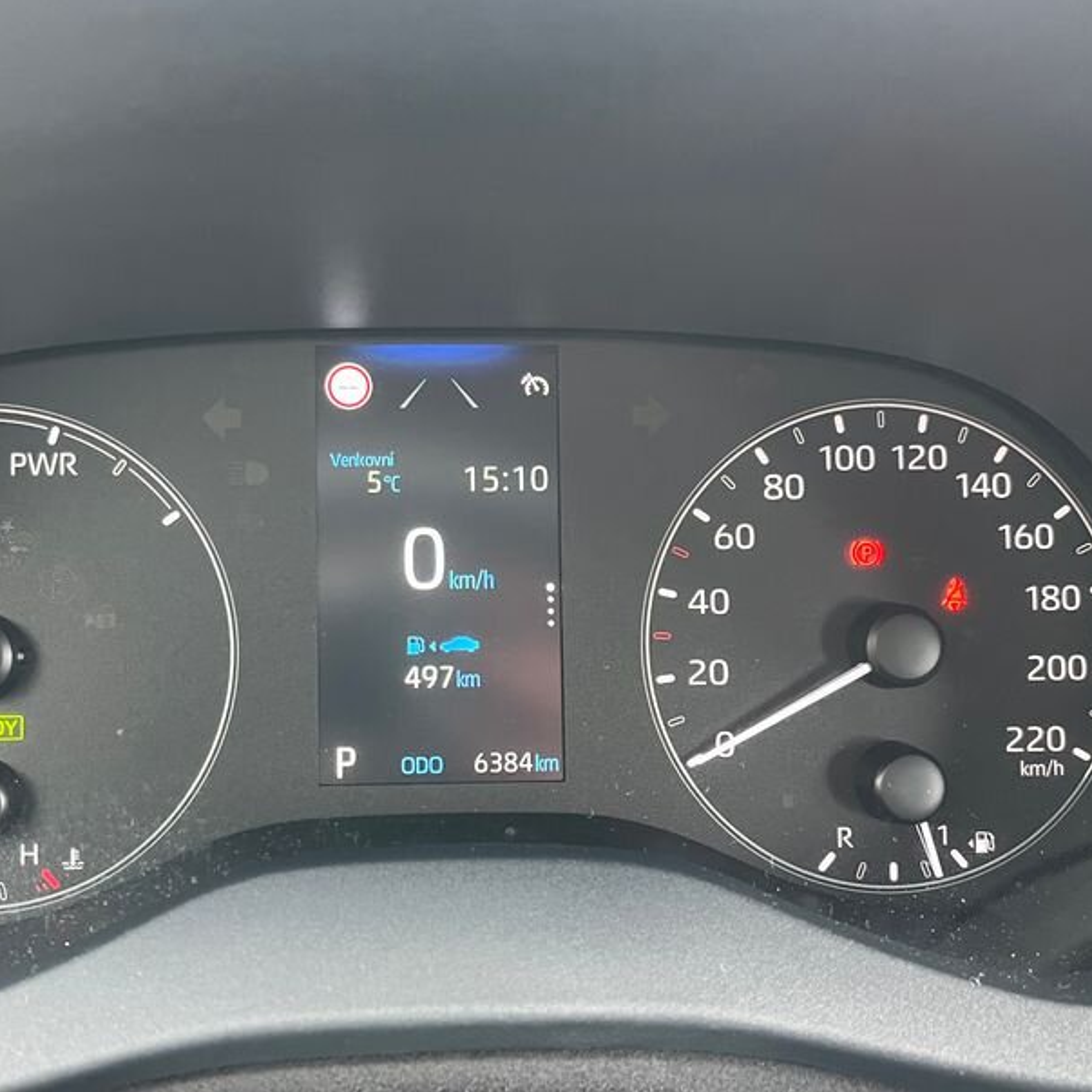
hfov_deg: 42.5
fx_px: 1392
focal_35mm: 39
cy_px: 543
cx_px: 417
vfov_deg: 42.8
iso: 250
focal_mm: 5.1
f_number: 1.6
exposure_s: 1/60
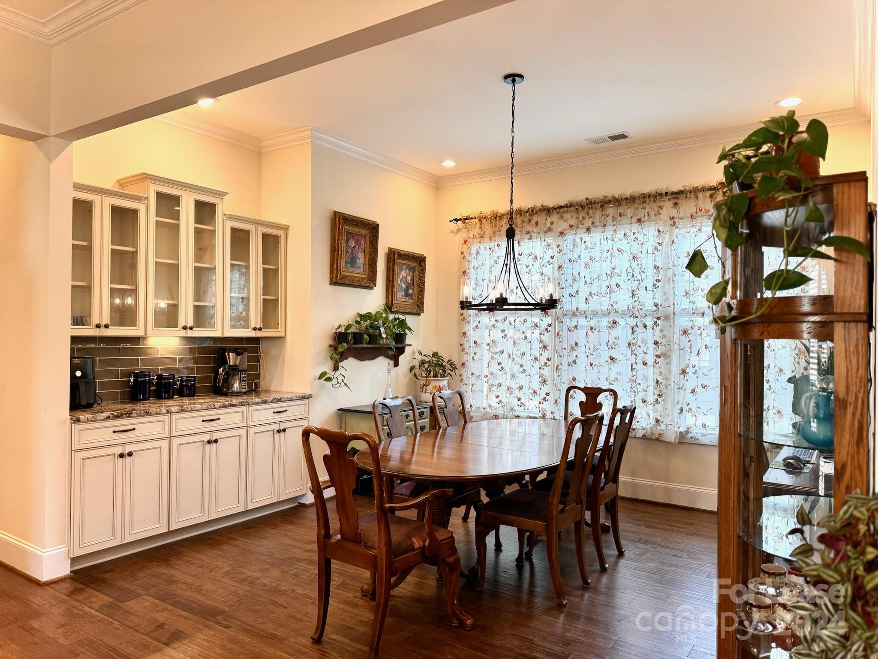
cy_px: 330
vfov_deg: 56.8
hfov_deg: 71.6
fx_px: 609
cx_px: 439
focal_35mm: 24
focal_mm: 6.76
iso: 125
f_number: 1.78
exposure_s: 1/120
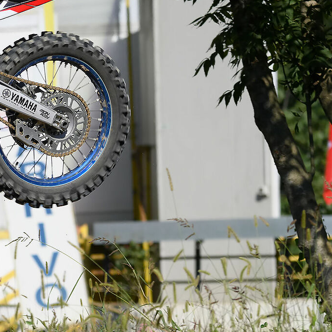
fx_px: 8735
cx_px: -196
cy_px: 20
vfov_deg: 2.2
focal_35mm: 805
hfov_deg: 2.2
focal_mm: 270
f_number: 8
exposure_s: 1/2500
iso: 640
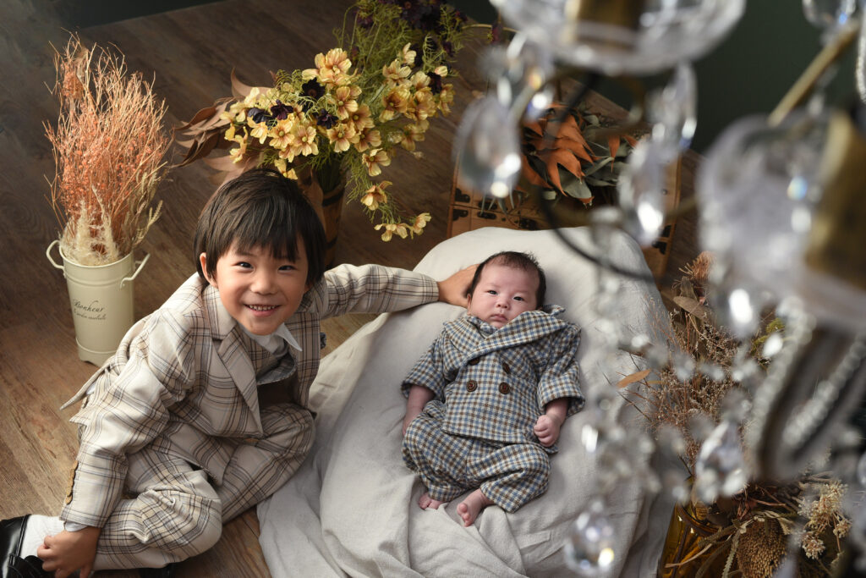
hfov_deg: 39.6
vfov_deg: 27.0
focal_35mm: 50
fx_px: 1203
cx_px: 433
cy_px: 289
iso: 640
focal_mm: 50
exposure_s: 1/160
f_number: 6.3
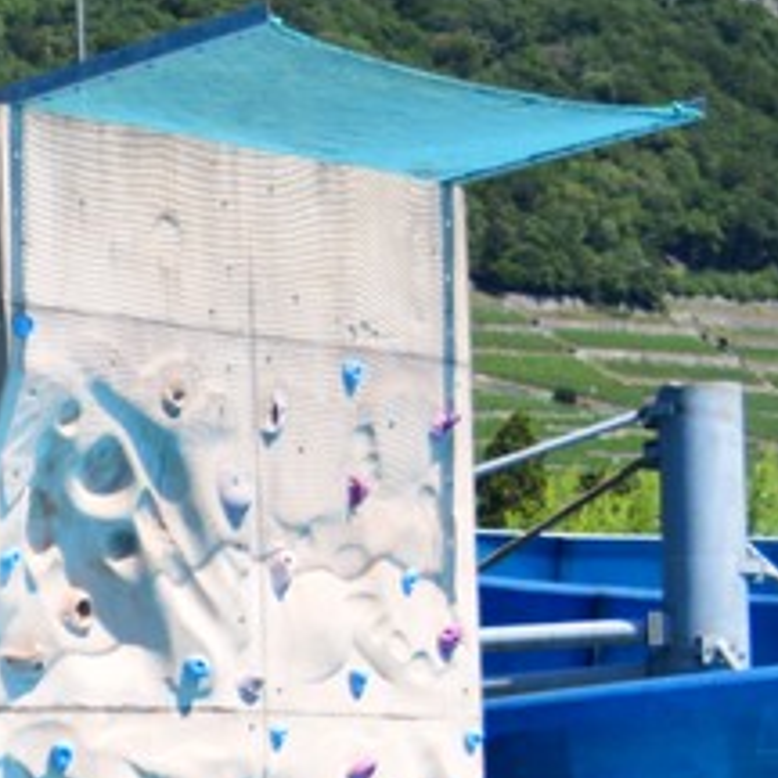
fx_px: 4145
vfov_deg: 10.5
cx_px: -800
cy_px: 1025
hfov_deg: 9.9
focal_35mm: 163
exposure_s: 1/1250
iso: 250
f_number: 4
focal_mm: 27
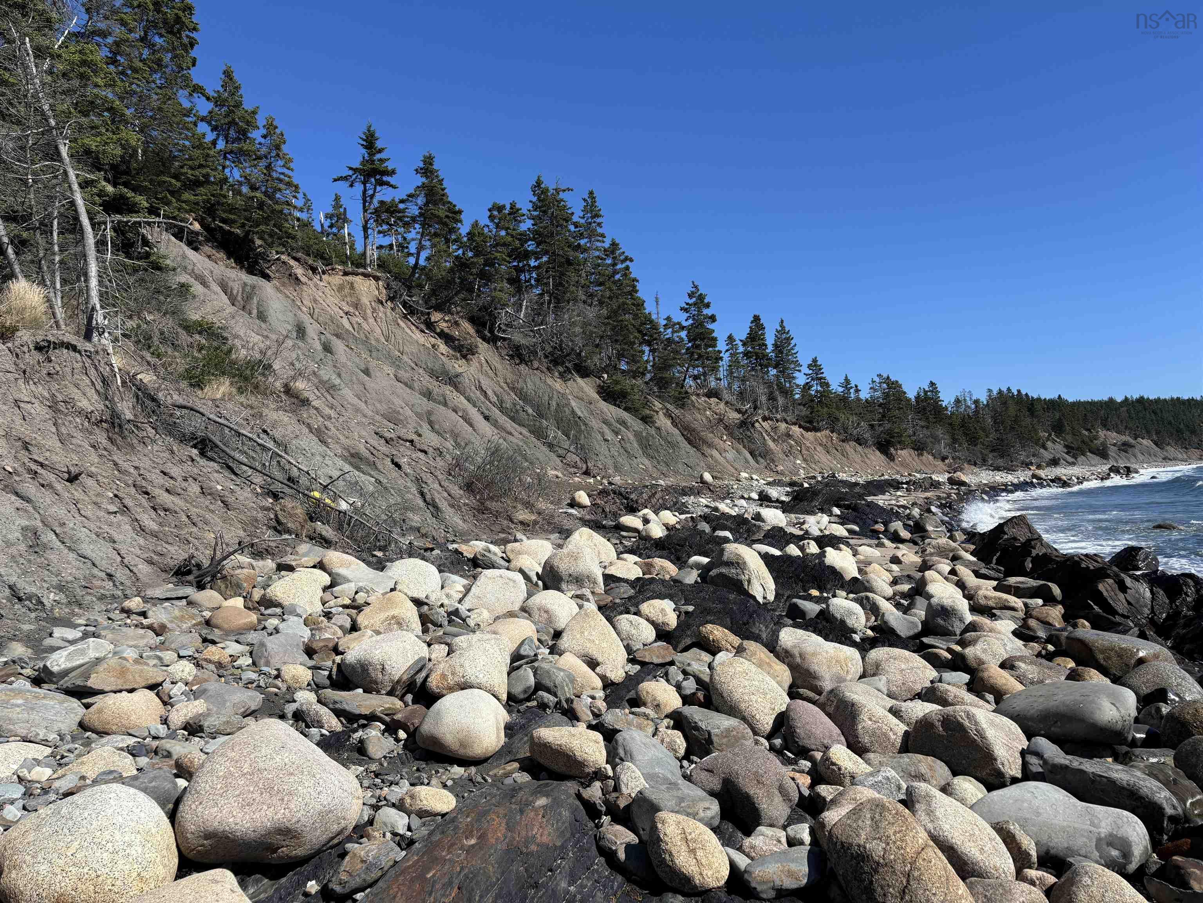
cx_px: 602
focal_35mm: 26
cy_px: 452
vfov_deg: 53.1
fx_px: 904
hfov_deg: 67.3
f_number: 1.6
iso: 50
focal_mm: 5.96
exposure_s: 1/3650
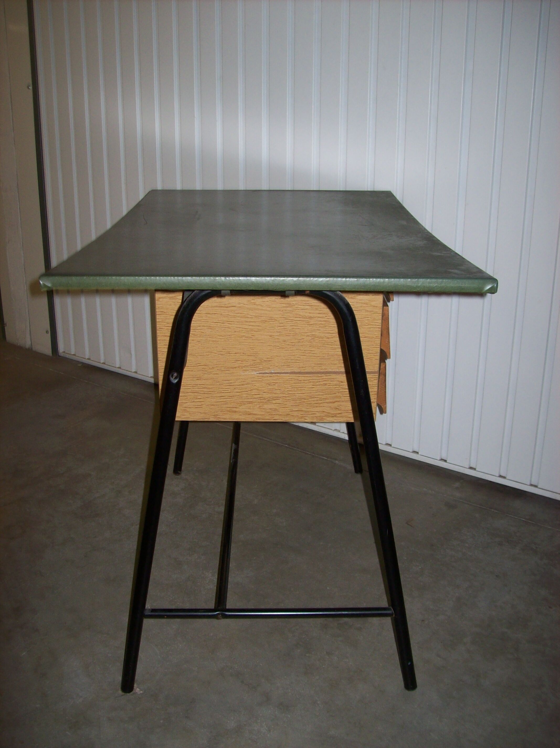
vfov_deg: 51.4
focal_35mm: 36
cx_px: 280
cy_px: 374
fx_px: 777
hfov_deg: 39.6
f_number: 2.7
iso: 80
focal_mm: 6
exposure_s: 1/64
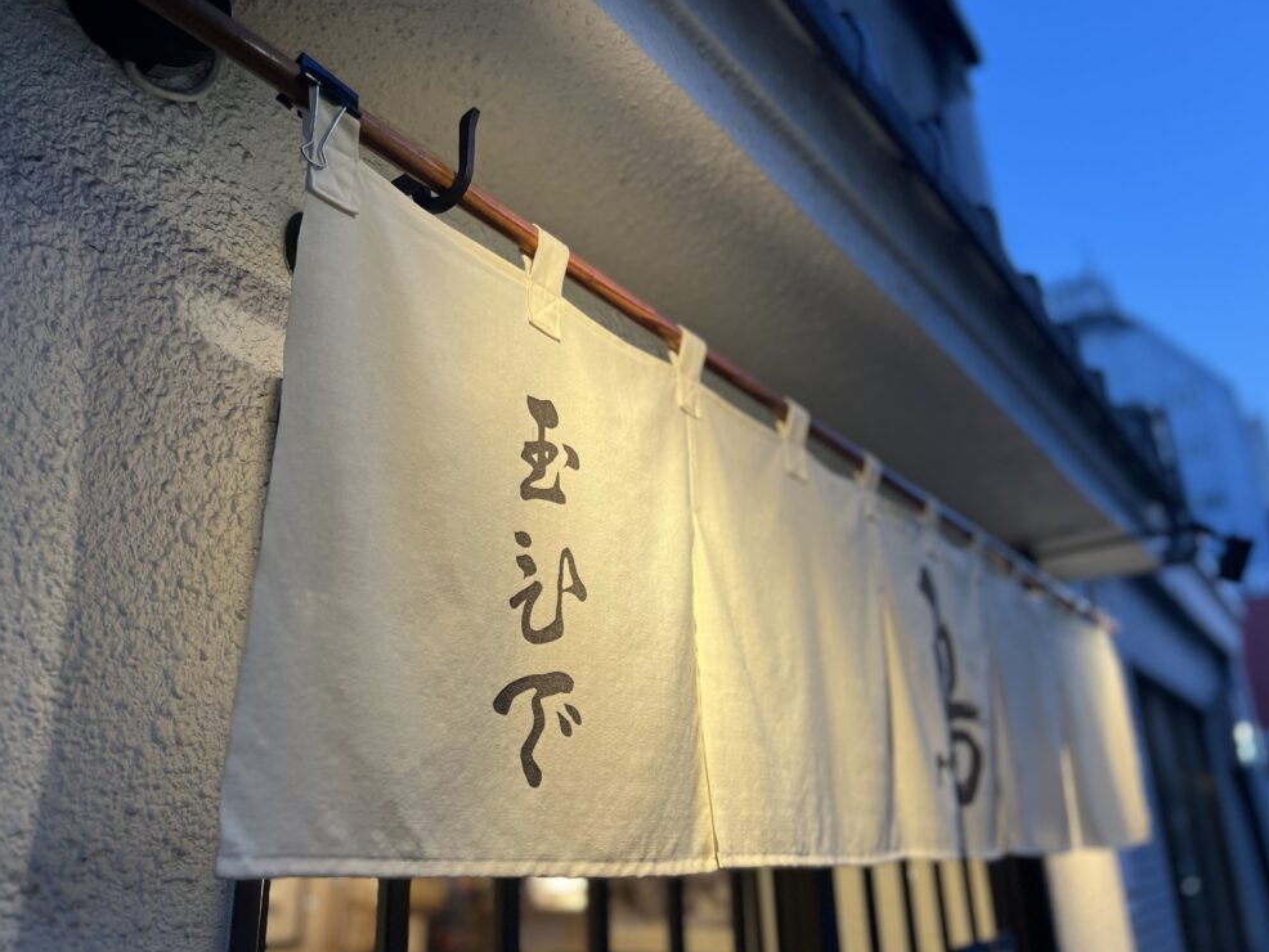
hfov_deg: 65.3
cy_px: 490
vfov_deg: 51.4
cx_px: 616
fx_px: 990
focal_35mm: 27
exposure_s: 1/100
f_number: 1.5
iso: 64
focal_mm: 5.7
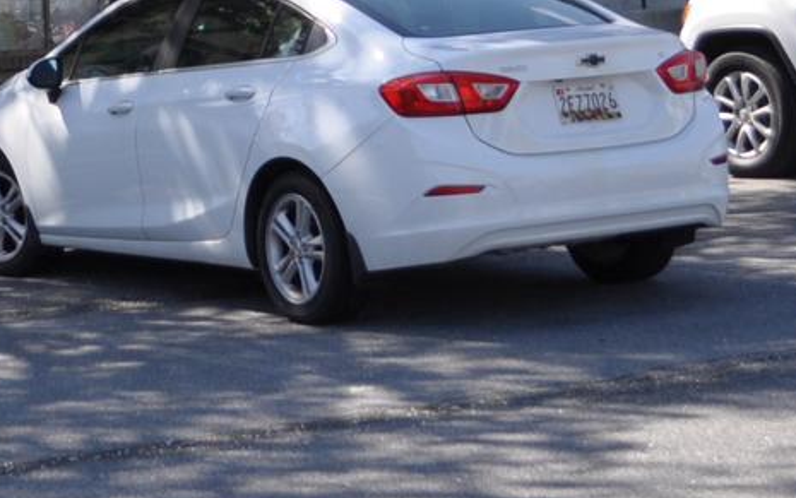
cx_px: 82
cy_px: -428
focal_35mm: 148
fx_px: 3212
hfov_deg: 14.0
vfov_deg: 8.5
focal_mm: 22
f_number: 3.8
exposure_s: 1/1000
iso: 200
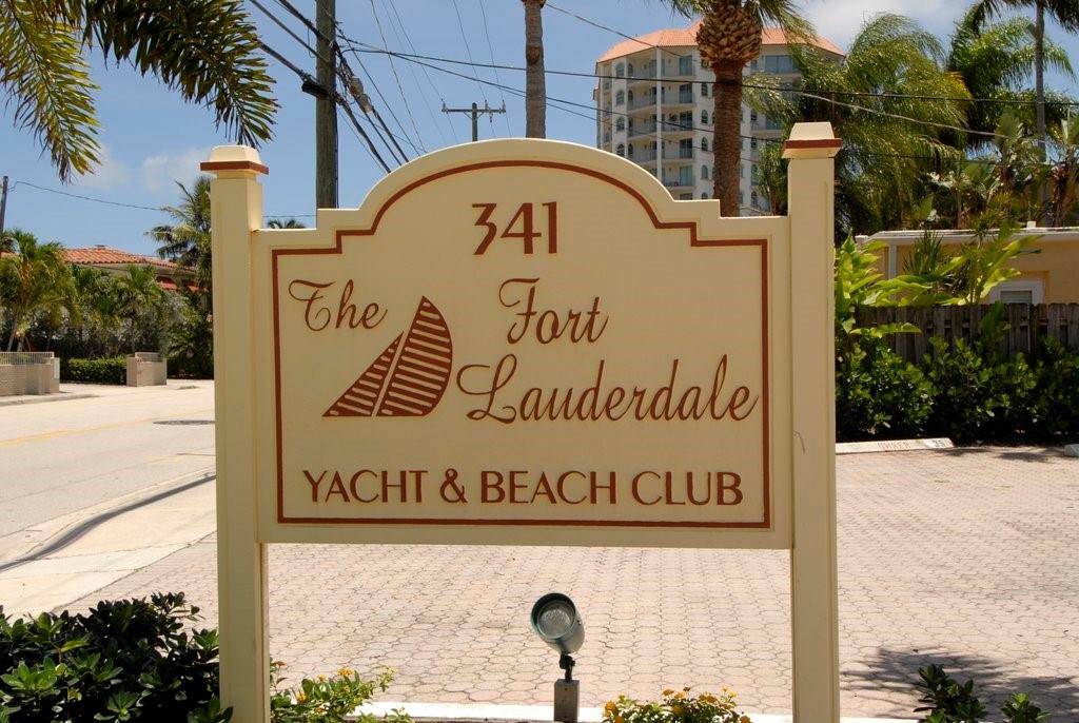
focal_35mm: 36
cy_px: 362
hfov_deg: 53.1
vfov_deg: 37.0
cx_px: 540
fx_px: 1081
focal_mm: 24
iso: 200
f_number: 9
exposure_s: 1/320
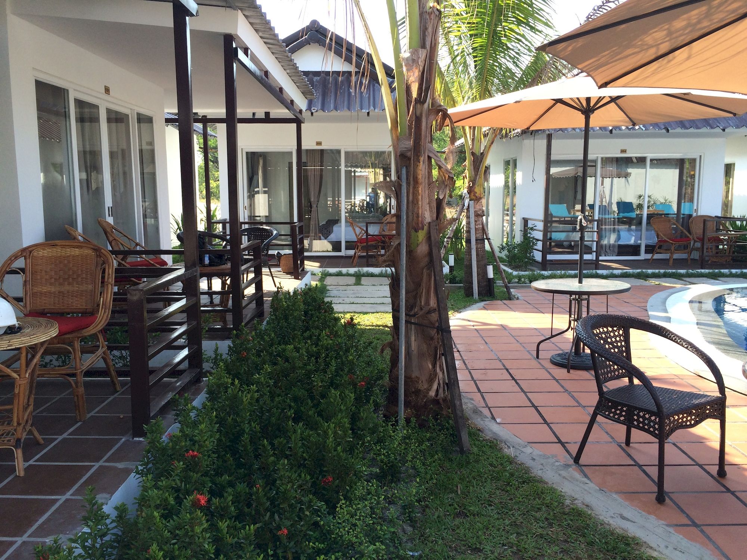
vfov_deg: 48.2
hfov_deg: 61.7
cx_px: 374
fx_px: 626
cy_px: 280
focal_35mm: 29
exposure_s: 1/483
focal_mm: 4.15
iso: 32
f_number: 2.2
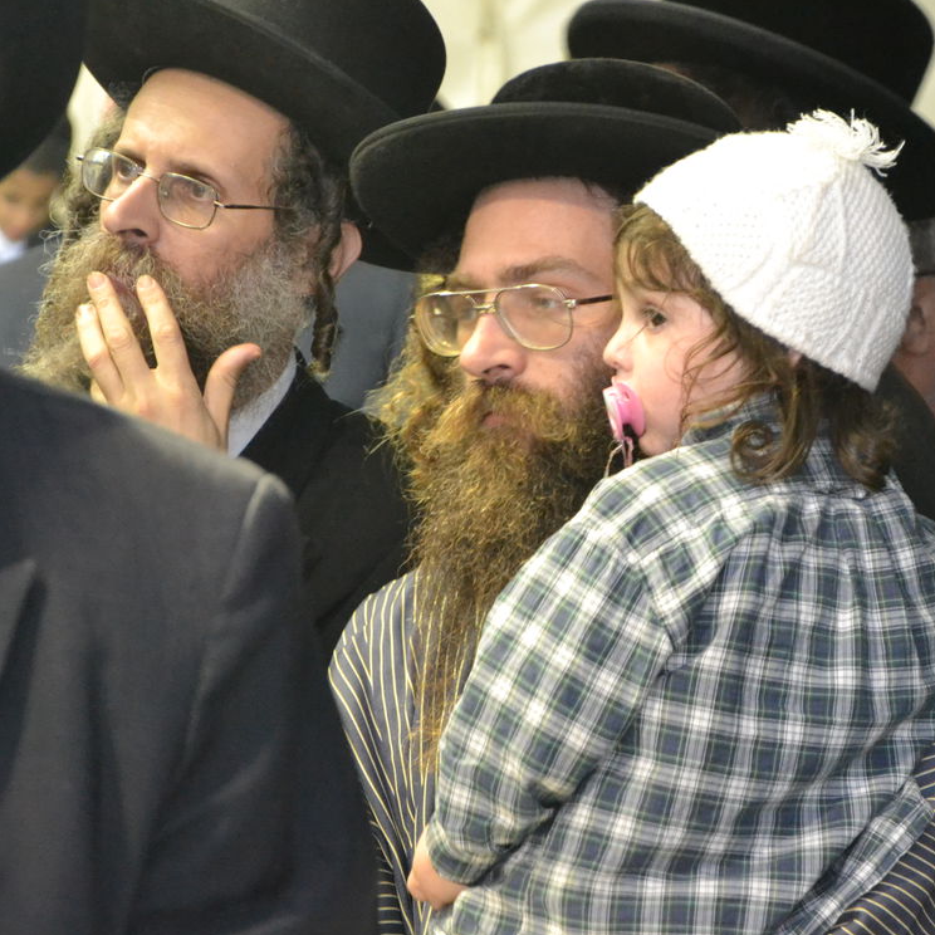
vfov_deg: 7.0
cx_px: 697
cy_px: 402
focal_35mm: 252
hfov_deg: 6.9
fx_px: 7695
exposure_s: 1/60
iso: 3200
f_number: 5.6
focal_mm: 105
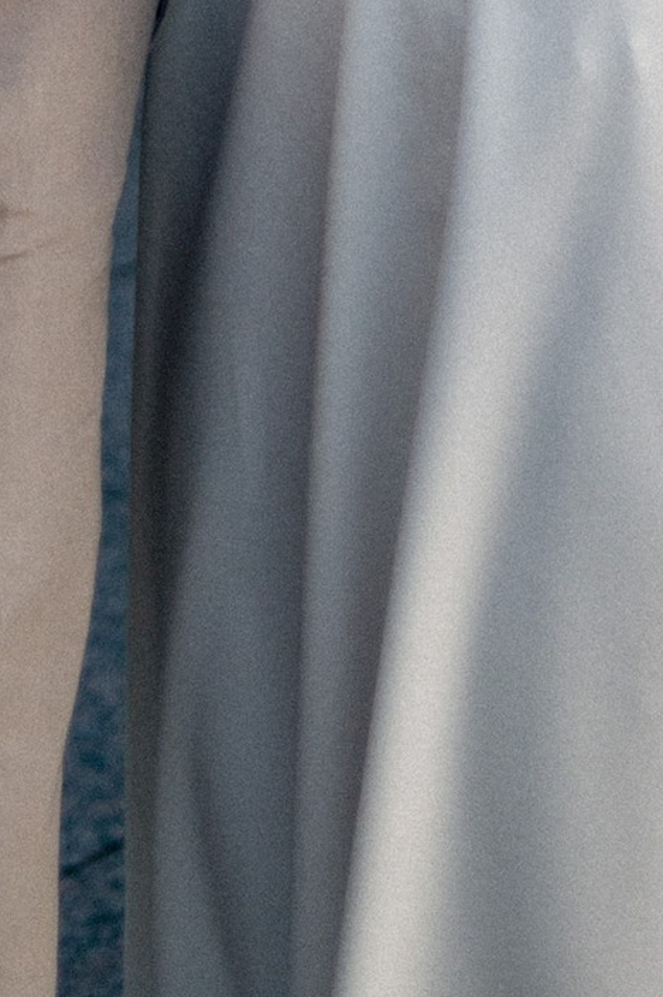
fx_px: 5284
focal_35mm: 191
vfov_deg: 9.2
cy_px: -1690
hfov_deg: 7.2
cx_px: 635
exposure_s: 1/1000
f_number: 2
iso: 100
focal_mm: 35
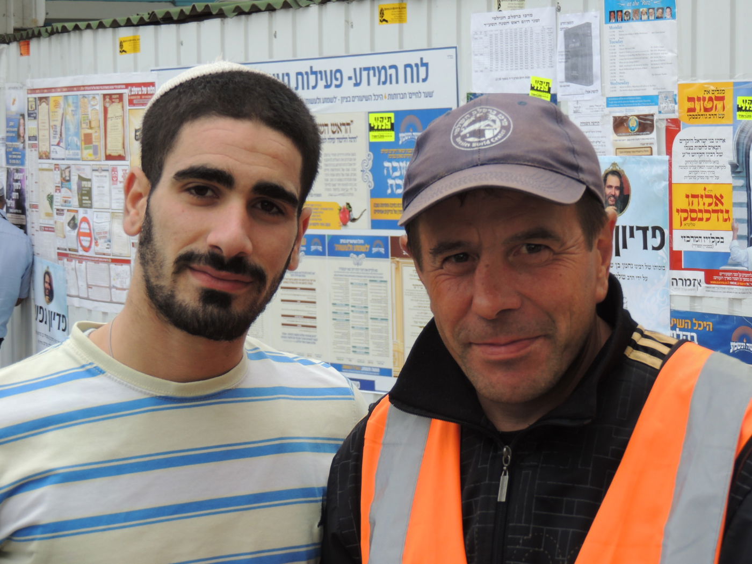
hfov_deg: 19.6
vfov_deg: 14.8
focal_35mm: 100
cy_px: 282
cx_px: 376
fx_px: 2172
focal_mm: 17.8
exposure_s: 1/125
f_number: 4.1
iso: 100
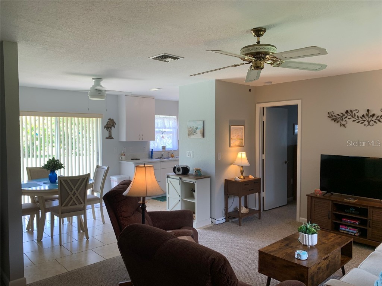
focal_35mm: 26
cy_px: 143
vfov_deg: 53.1
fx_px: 287
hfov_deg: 67.3
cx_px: 191
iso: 80
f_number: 1.8
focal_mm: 4.25
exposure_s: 1/120
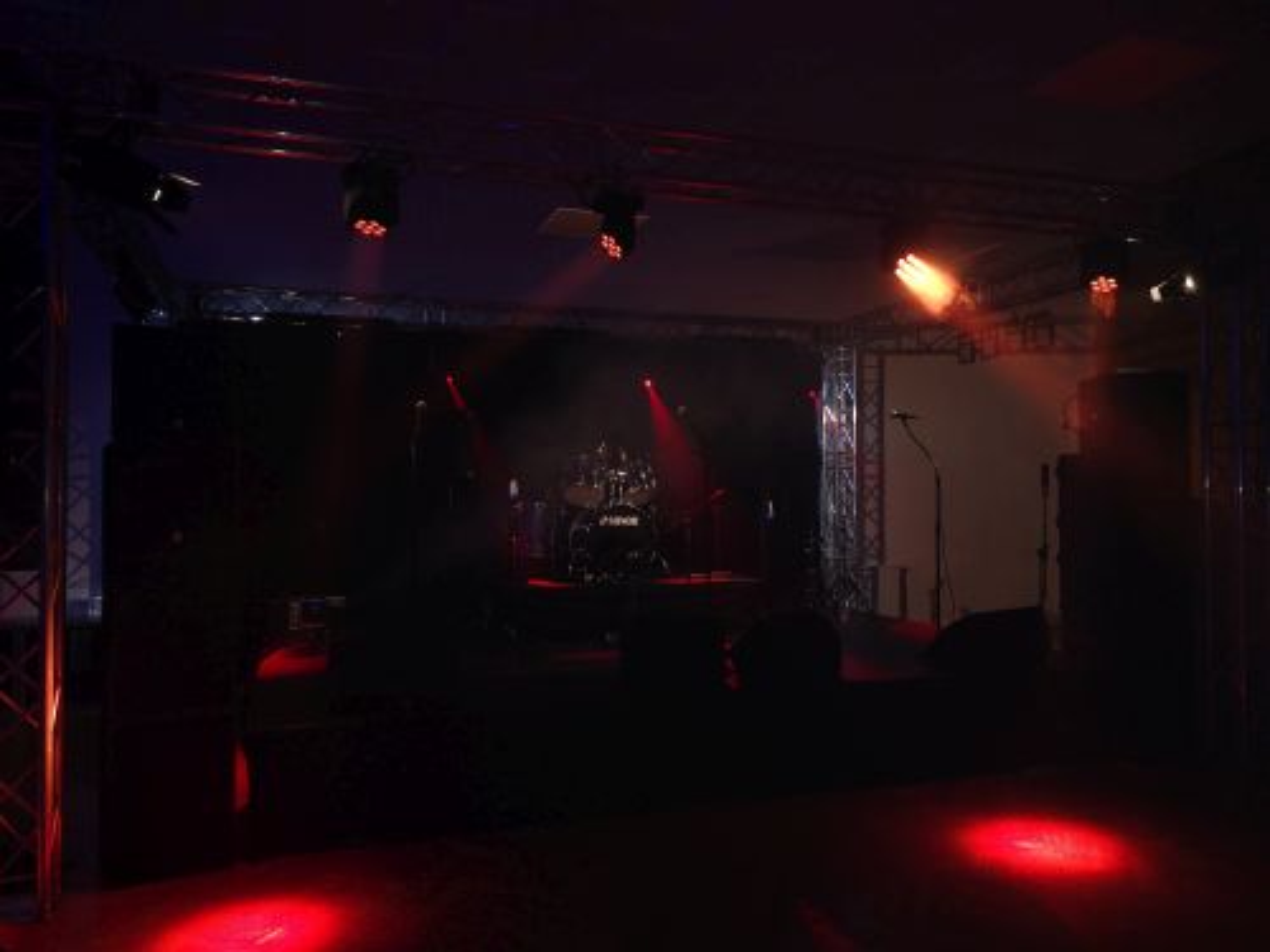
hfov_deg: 65.3
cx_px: 635
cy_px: 476
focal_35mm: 27
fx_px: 991
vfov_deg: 51.4
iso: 80
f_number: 1.8
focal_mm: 3.95
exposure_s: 1/50
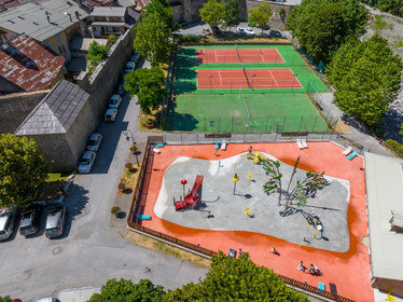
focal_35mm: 24
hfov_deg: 71.6
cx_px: 202
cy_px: 151
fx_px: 279
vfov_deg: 56.8
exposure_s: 1/160
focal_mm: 12.3
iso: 100
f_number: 11
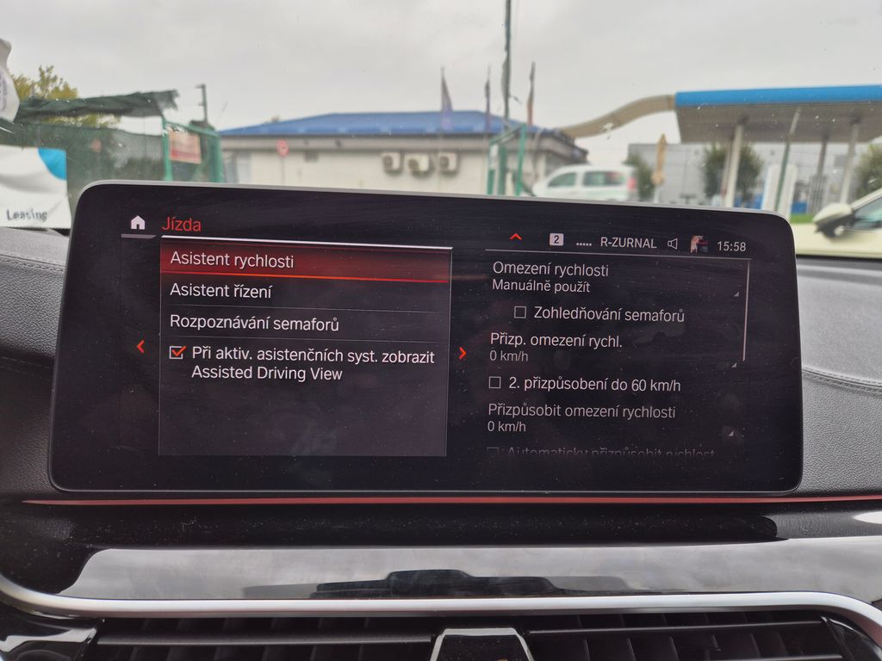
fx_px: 586
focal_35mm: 23
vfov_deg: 58.9
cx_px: 441
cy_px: 330
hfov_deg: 73.9
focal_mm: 5.4
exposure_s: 1/74
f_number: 1.8
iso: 25
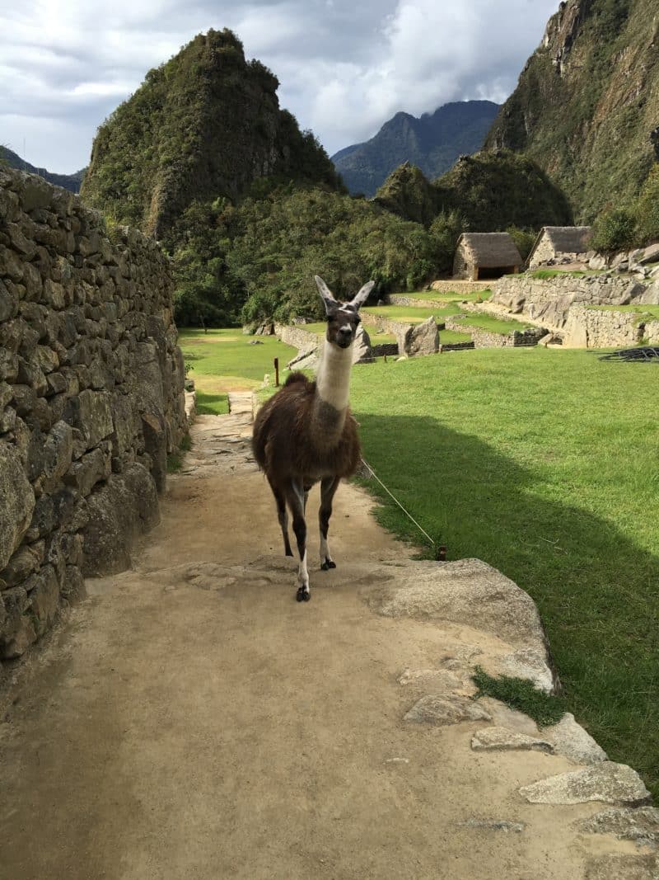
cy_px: 440
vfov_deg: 61.7
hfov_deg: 48.2
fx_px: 736
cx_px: 330
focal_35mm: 29
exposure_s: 1/810
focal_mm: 4.15
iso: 25
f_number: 2.2
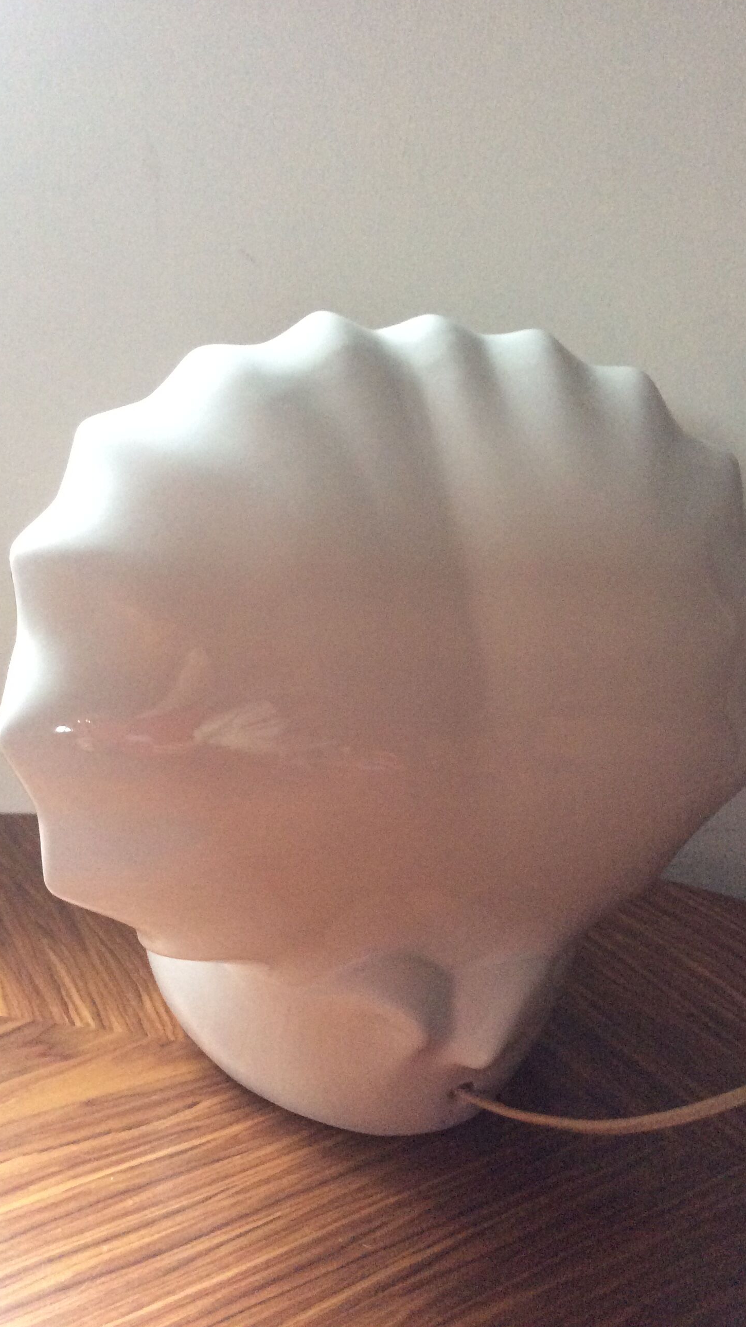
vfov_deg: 56.6
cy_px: 662
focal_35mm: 35
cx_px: 417
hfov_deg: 33.7
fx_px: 1231
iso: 200
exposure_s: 1/25
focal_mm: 3.3
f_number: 2.4
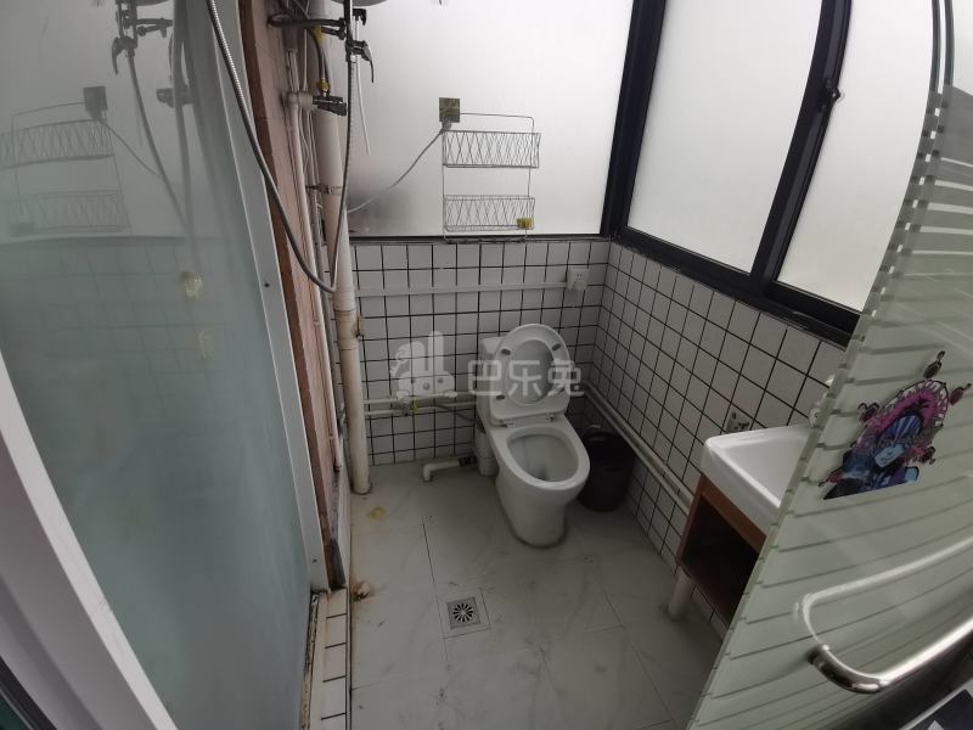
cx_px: 486
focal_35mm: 17
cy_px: 365
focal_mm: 1.78
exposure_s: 1/125
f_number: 2.4
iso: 50
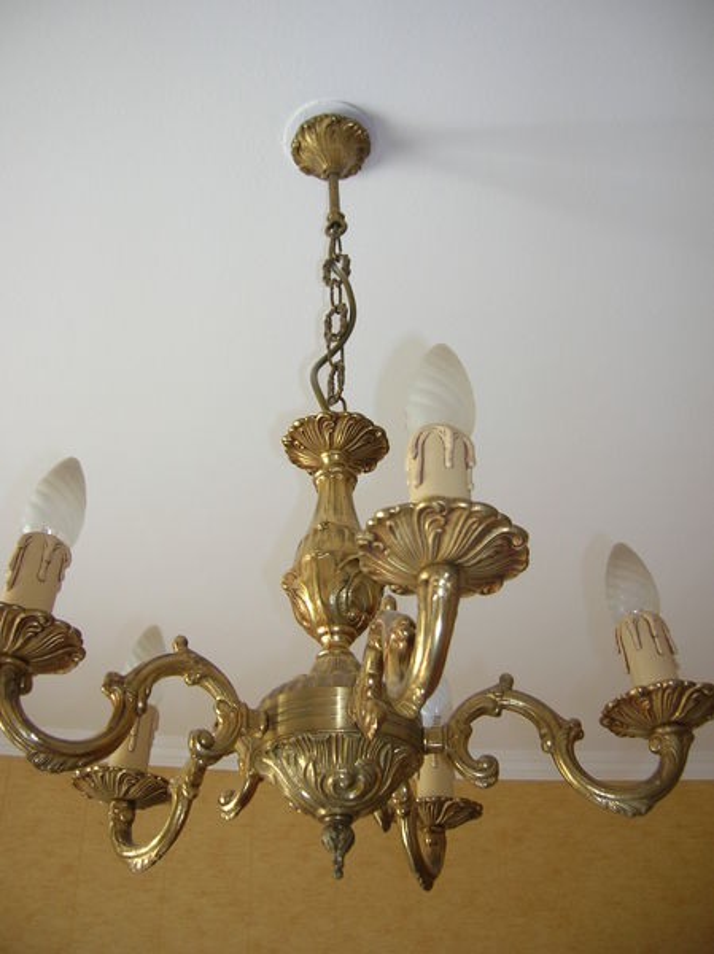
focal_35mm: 34
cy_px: 477
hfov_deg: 41.7
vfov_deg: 54.0
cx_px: 357
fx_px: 936
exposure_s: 1/5.6
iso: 50
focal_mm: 5.7
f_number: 2.9
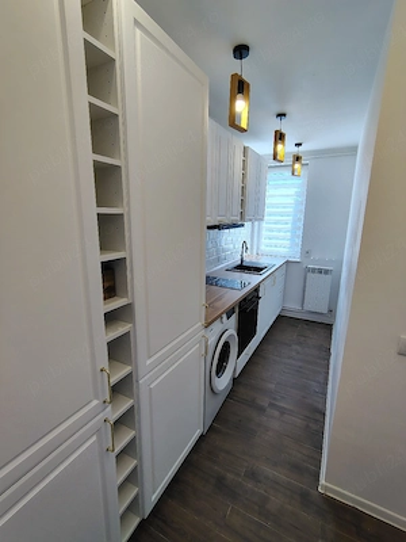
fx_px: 250
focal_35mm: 16
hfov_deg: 78.1
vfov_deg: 94.5
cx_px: 203
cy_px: 271
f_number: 2.2
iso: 100
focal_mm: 2.13
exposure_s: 1/122
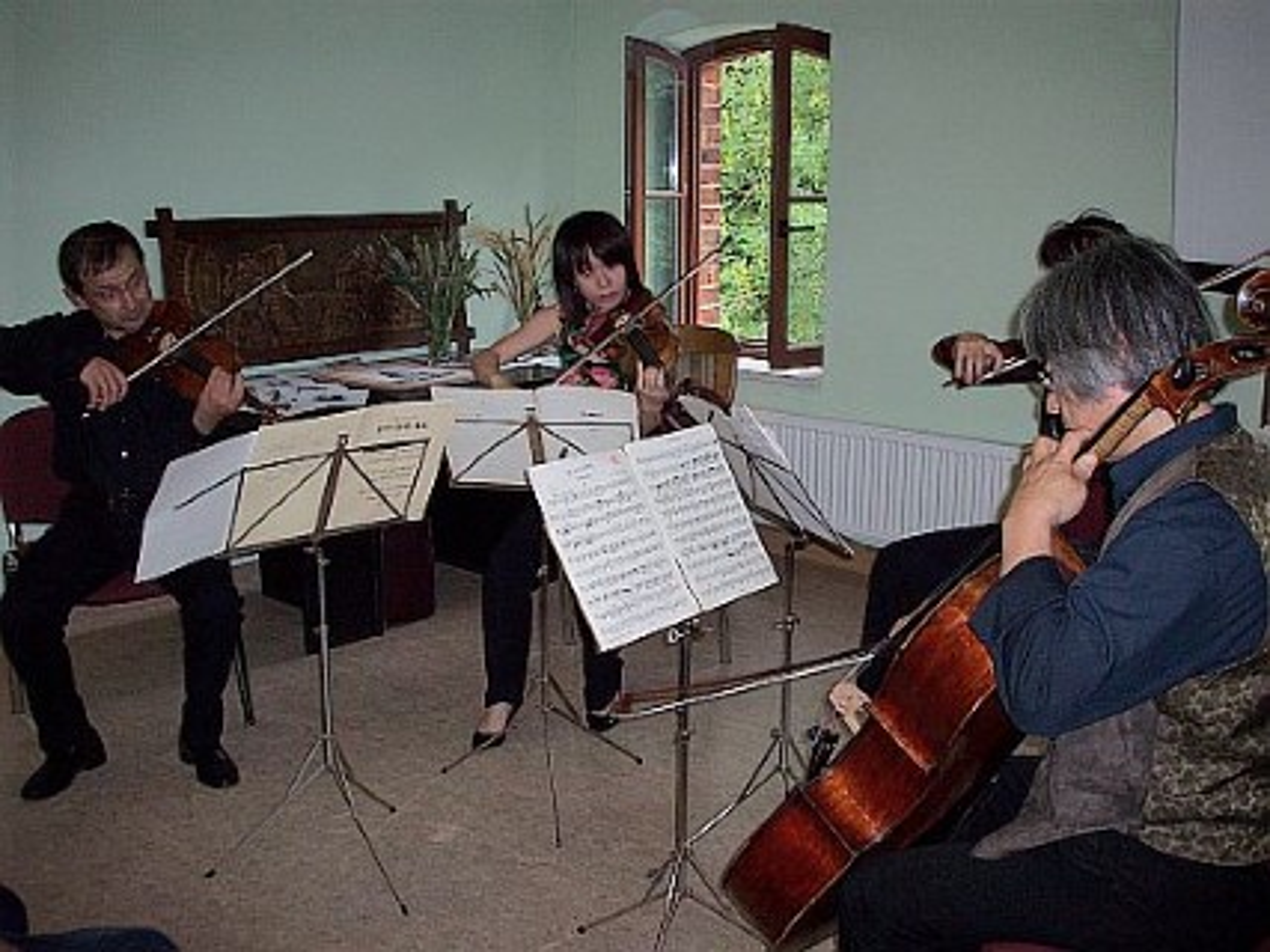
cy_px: 476
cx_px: 635
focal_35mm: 37
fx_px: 1357
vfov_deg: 38.6
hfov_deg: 50.2
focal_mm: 6.2
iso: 80
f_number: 2.8
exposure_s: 1/64
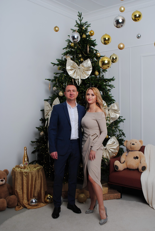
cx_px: 78
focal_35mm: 39
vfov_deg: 49.5
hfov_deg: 34.3
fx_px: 251
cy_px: 116
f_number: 5.6
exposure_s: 1/100
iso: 400
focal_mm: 26
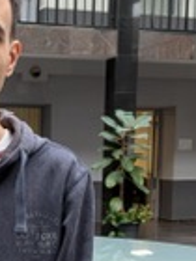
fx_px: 619
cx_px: -9
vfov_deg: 23.3
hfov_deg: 17.5
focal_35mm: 82
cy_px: 226
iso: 54
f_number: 1.7
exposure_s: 1/25
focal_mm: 4.53
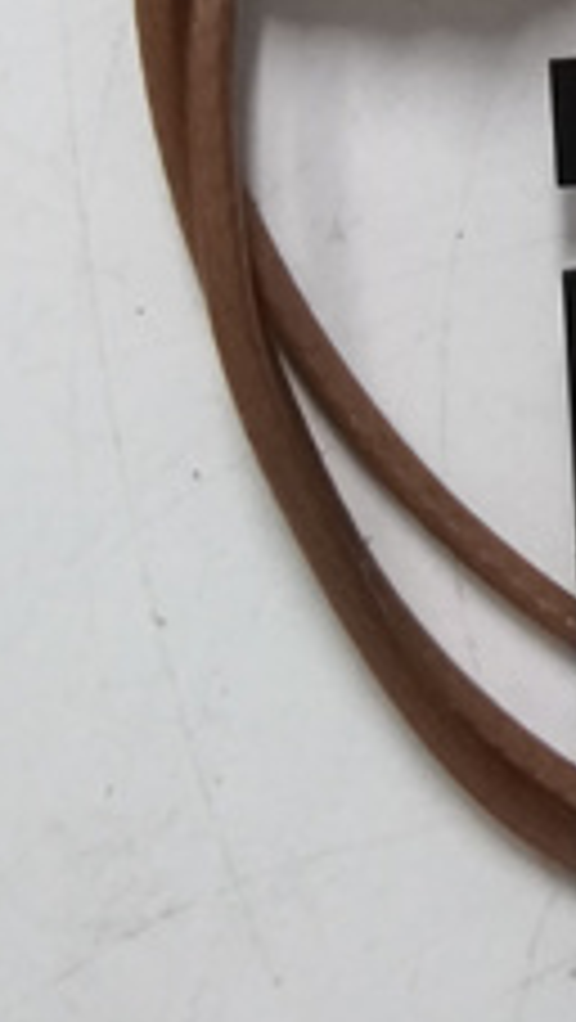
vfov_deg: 24.3
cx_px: 932
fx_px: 2249
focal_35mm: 83
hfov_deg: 13.5
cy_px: -27
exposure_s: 1/30
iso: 267
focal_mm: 3.63
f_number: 1.8
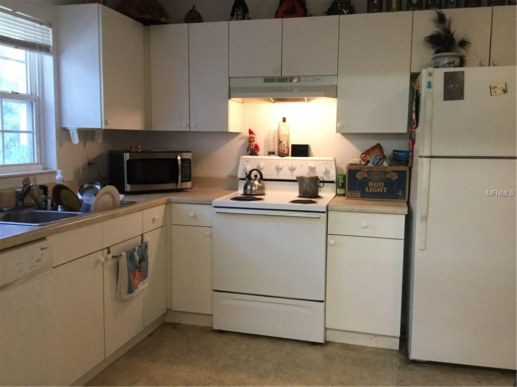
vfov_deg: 45.4
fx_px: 463
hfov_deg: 58.4
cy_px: 194
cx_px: 258
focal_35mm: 31
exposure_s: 1/30
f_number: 2.4
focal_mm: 3.3
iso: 160
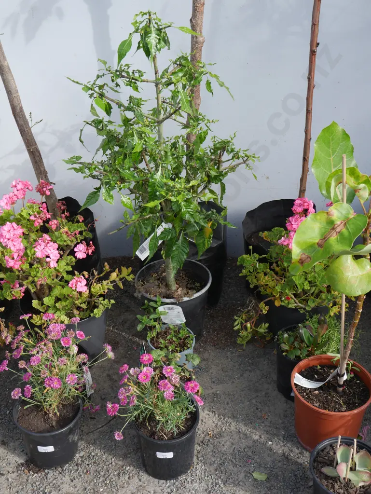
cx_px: 186
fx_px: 571
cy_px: 247
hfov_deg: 36.0
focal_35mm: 40
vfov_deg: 46.8
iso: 200
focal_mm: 20
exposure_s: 1/200
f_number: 6.3
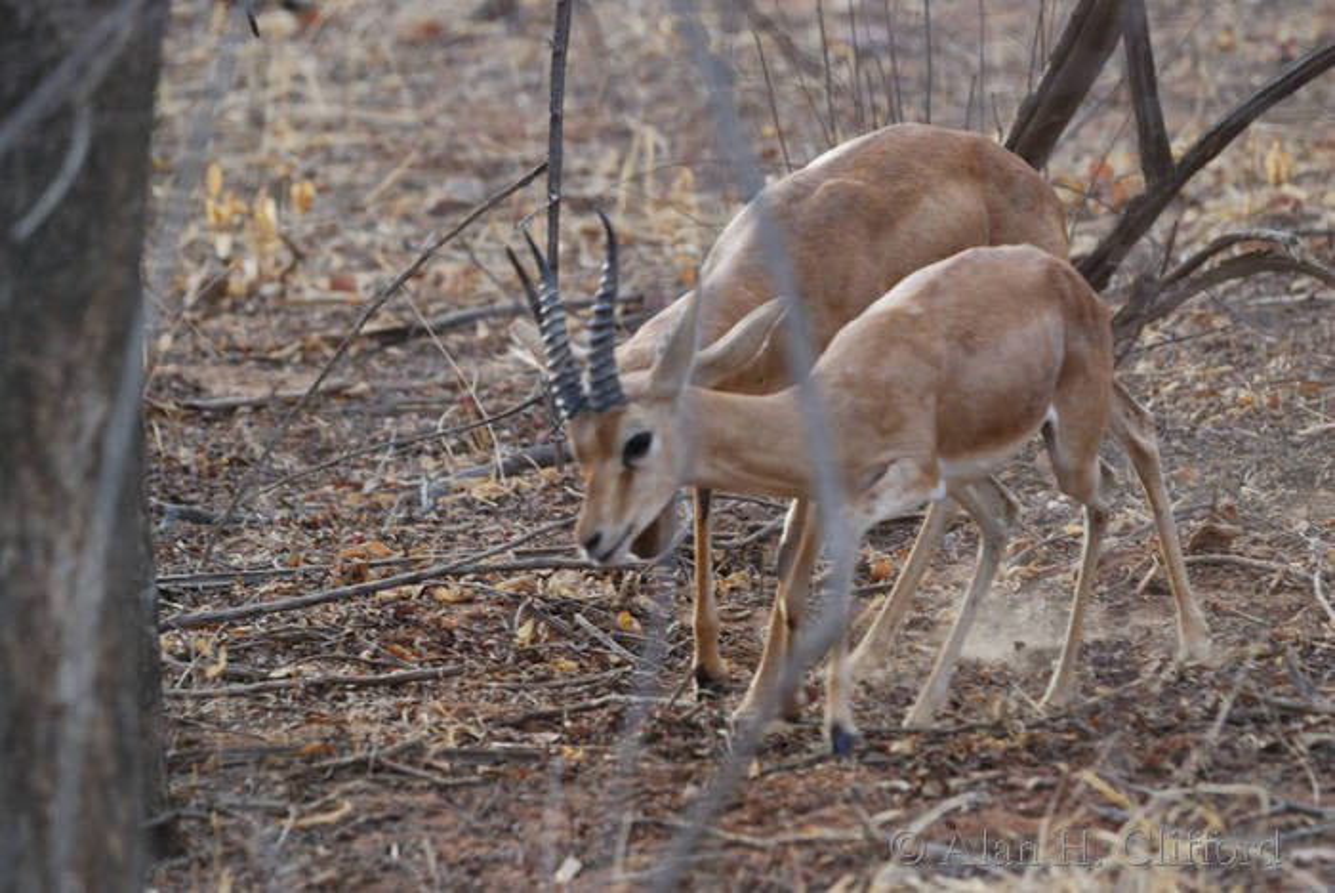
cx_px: 668
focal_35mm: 510
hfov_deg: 4.0
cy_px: 446
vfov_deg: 2.7
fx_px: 18928
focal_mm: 340
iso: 900
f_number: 5.6
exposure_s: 1/320
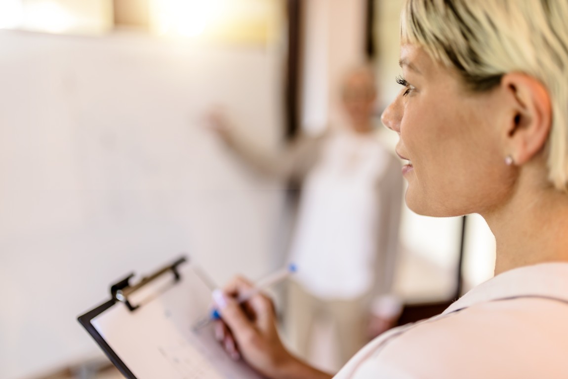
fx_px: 552
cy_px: 190
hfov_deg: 54.4
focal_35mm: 35
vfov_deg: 37.9
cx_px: 284
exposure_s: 1/100
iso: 100
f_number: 1.4
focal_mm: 35
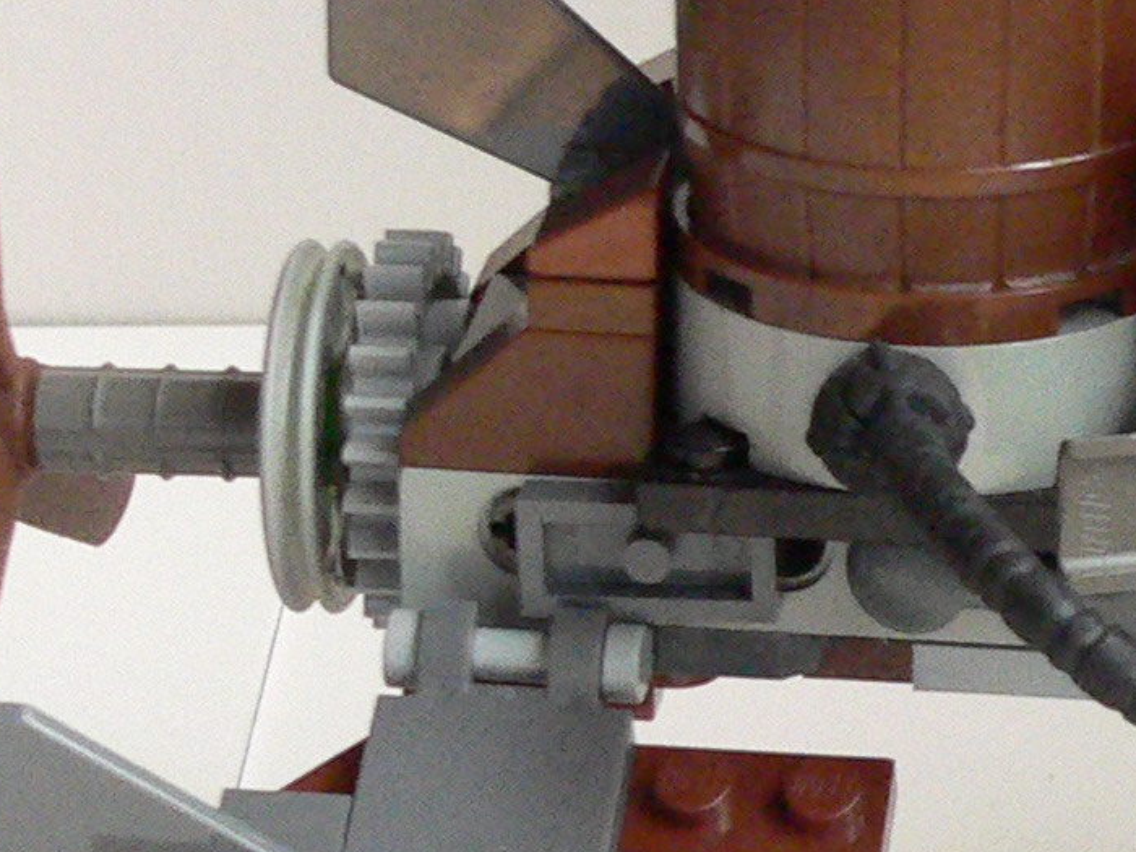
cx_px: 1611
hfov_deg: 9.1
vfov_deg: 7.0
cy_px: 493
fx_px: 6957
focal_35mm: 212
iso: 400
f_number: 4
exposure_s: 1/200
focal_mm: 9.7
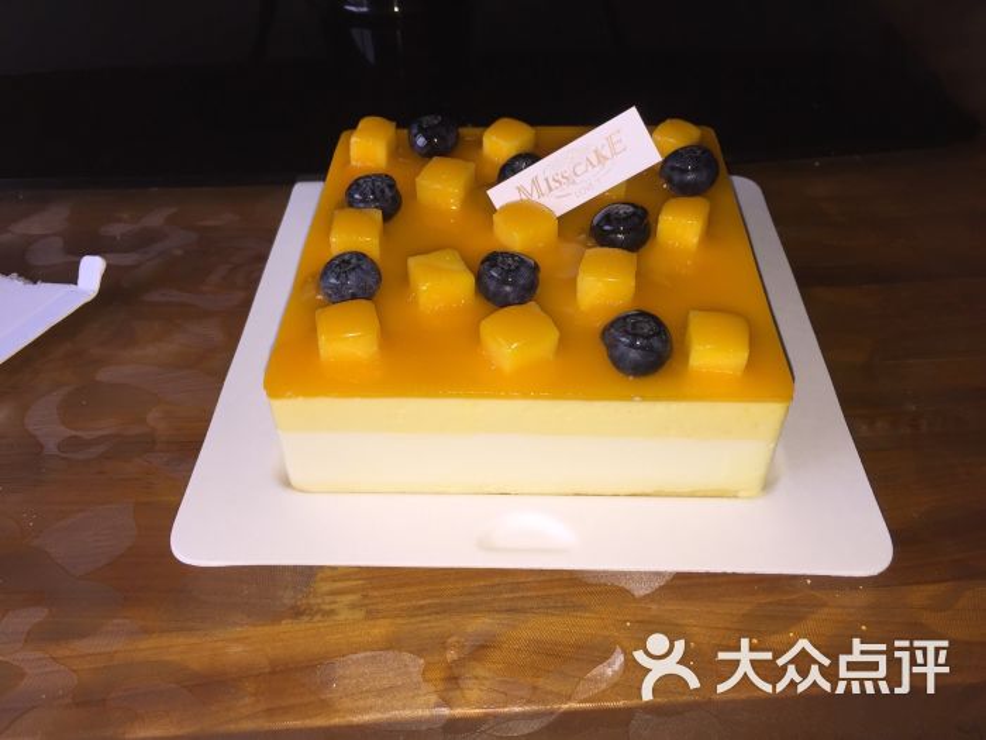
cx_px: 493
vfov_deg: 48.2
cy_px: 370
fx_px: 826
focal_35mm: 29
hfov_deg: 61.7
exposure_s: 1/135
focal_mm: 4.15
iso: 32
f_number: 2.2
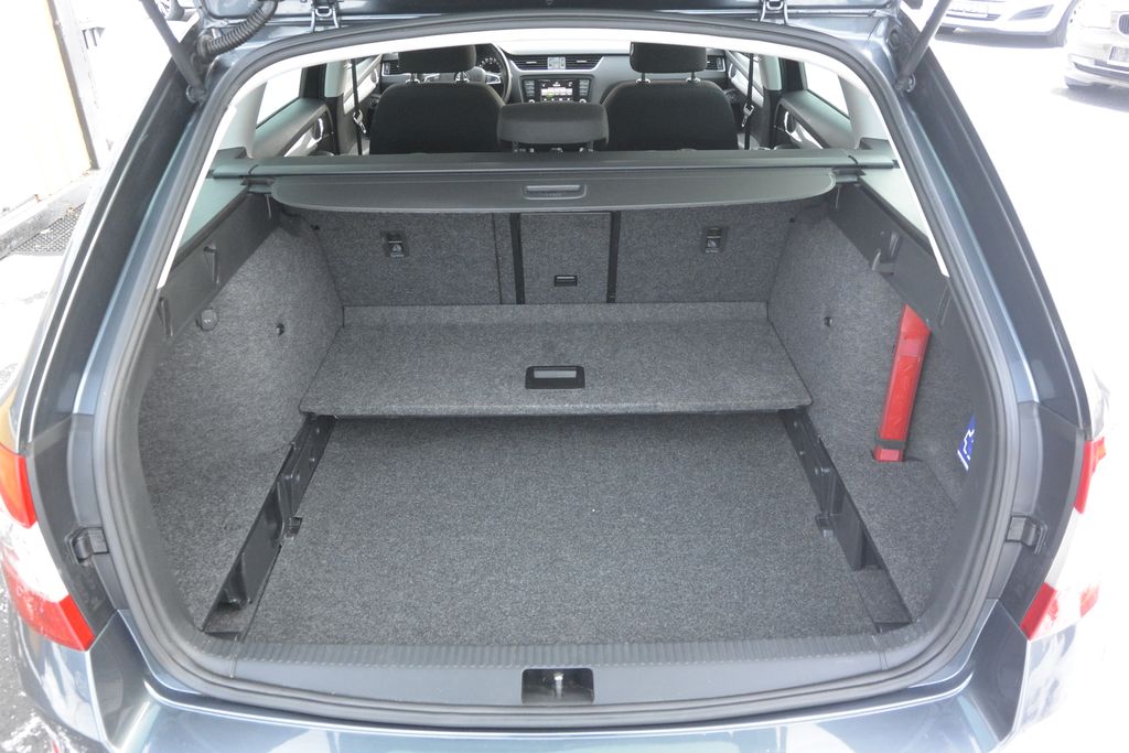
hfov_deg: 67.4
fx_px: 847
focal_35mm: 27
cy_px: 376
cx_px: 564
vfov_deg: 47.9
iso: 720
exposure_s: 1/60
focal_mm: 10
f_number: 3.5
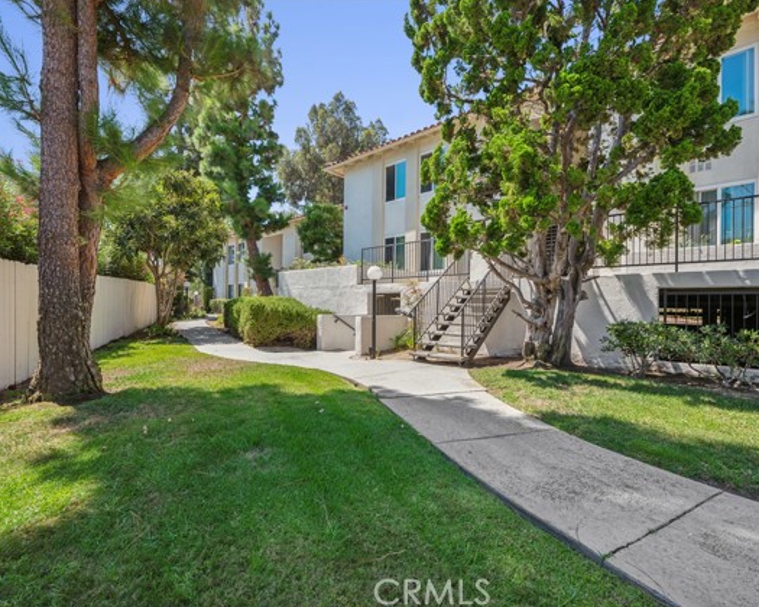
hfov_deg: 93.1
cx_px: 383
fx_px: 359
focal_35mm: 16
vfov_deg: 80.4
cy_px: 305
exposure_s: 1/80
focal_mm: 14
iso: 100
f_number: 10
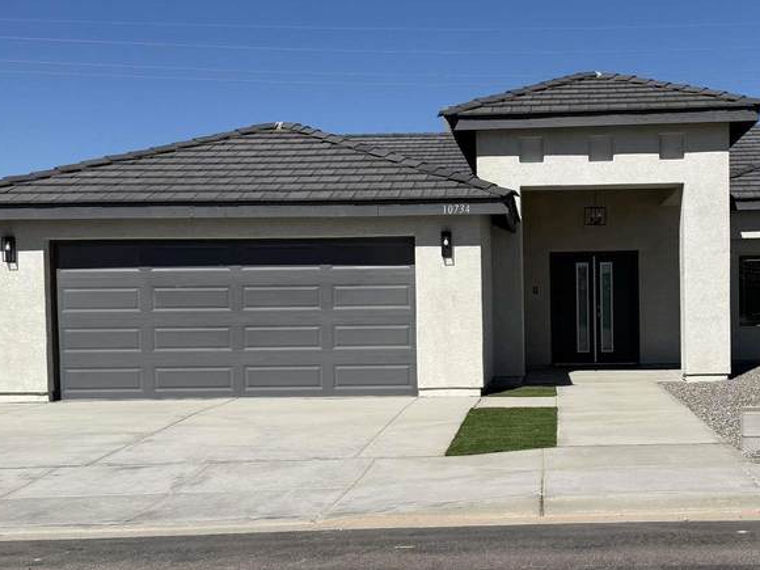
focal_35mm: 53
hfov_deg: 35.8
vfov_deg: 27.4
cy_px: 352
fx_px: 1164
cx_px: 511
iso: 80
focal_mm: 6.76
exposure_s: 1/10309
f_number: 1.78
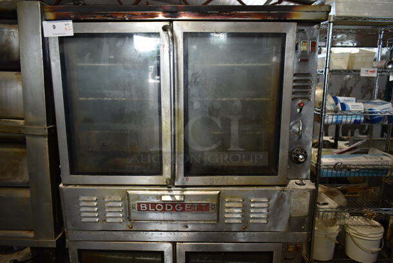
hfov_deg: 67.3
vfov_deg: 48.0
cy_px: 132
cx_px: 196
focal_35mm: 27
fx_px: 295
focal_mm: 18
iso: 220
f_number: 3.5
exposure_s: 1/30
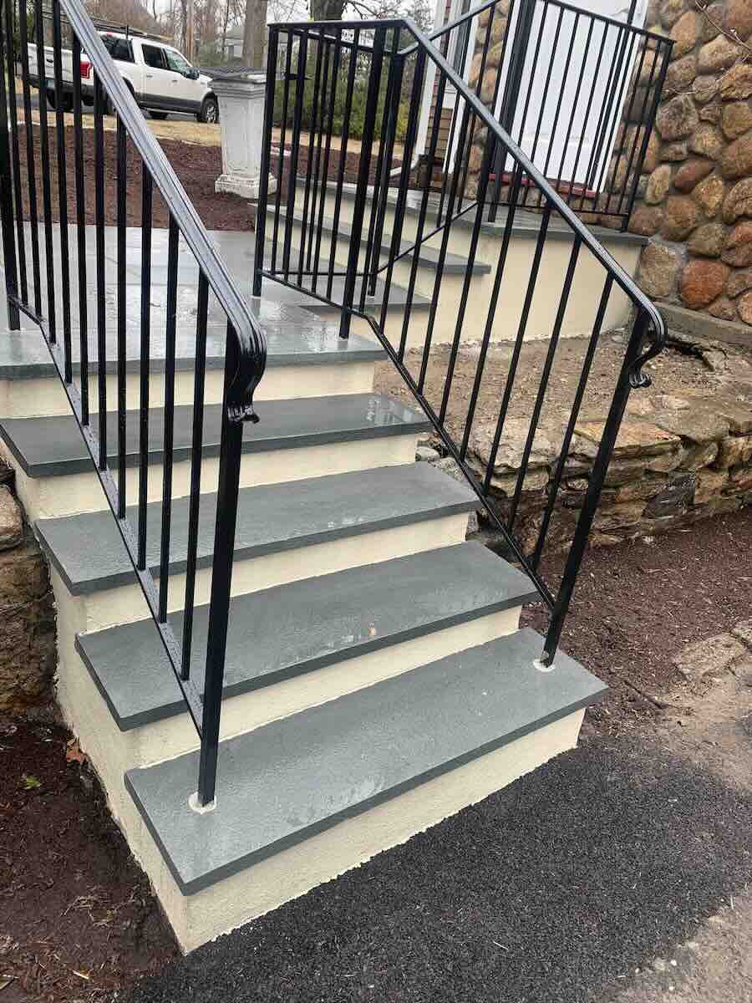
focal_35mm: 26
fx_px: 753
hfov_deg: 53.1
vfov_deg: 67.3
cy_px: 502
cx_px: 376
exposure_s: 1/166
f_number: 1.8
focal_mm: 4.25
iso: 25
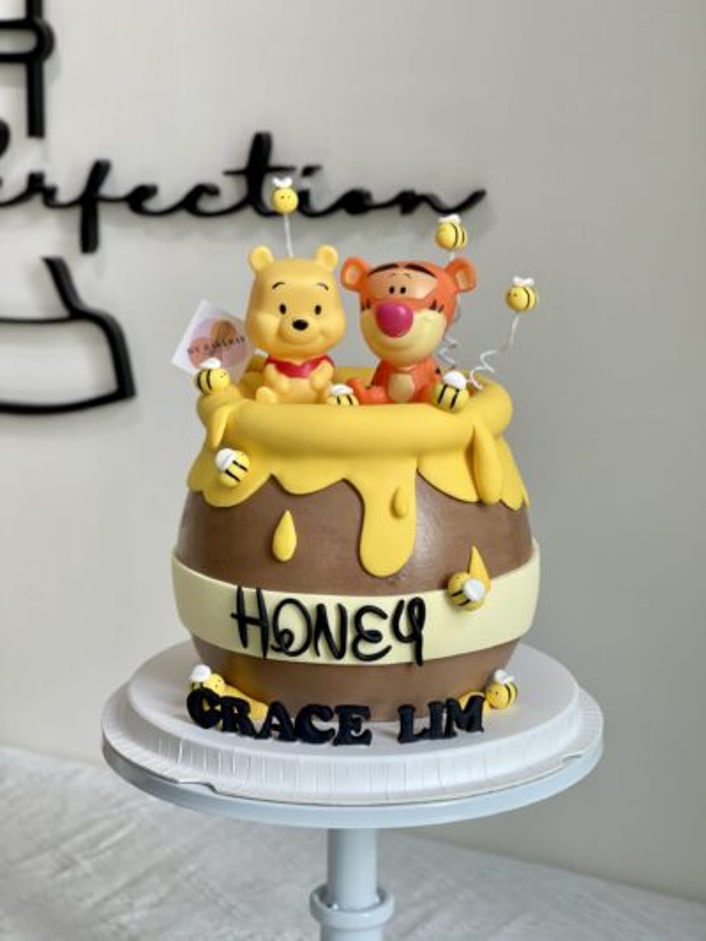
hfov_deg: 22.9
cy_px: 470
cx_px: 353
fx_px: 1740
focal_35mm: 64
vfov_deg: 30.3
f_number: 2.2
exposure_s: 1/100
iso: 40
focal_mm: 7.5
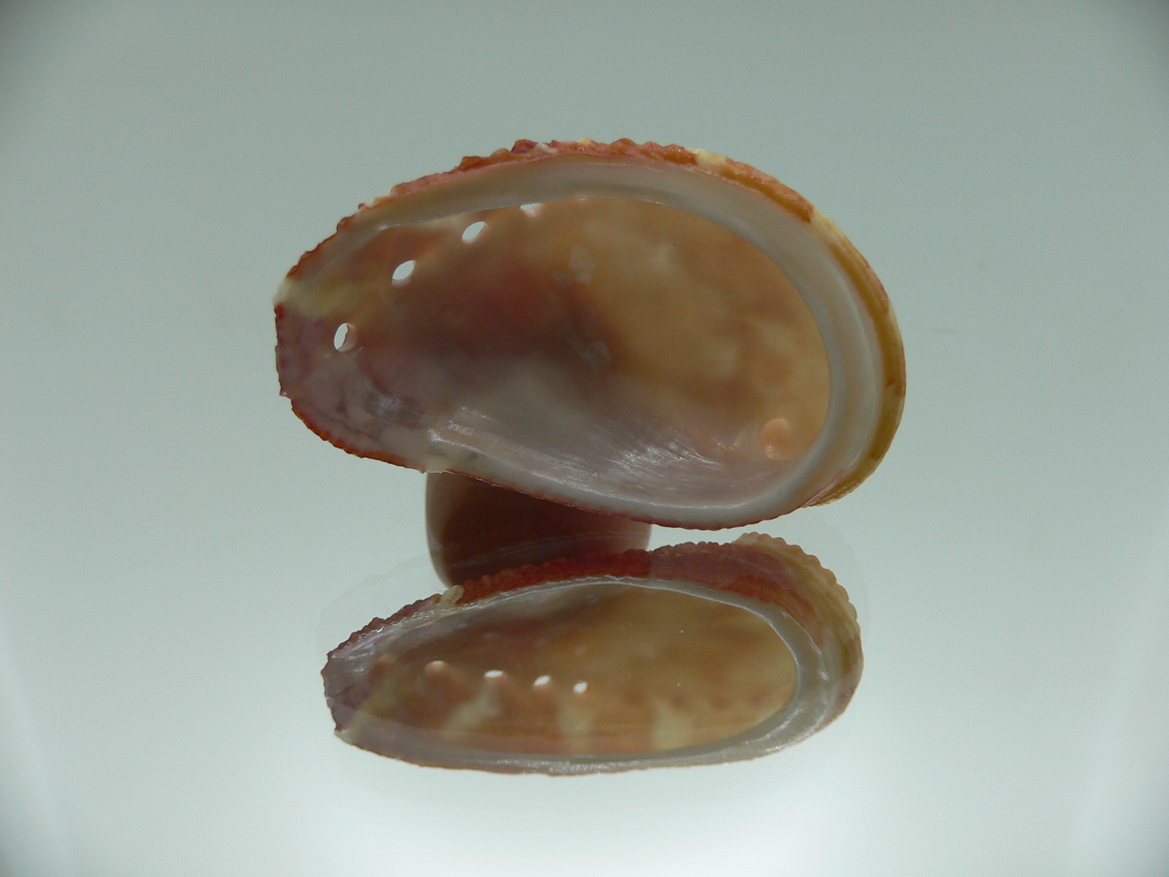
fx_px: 1182
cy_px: 438
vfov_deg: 40.7
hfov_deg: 52.6
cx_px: 584
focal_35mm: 35
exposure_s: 1/80
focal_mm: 4.6
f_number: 2.8
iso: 80
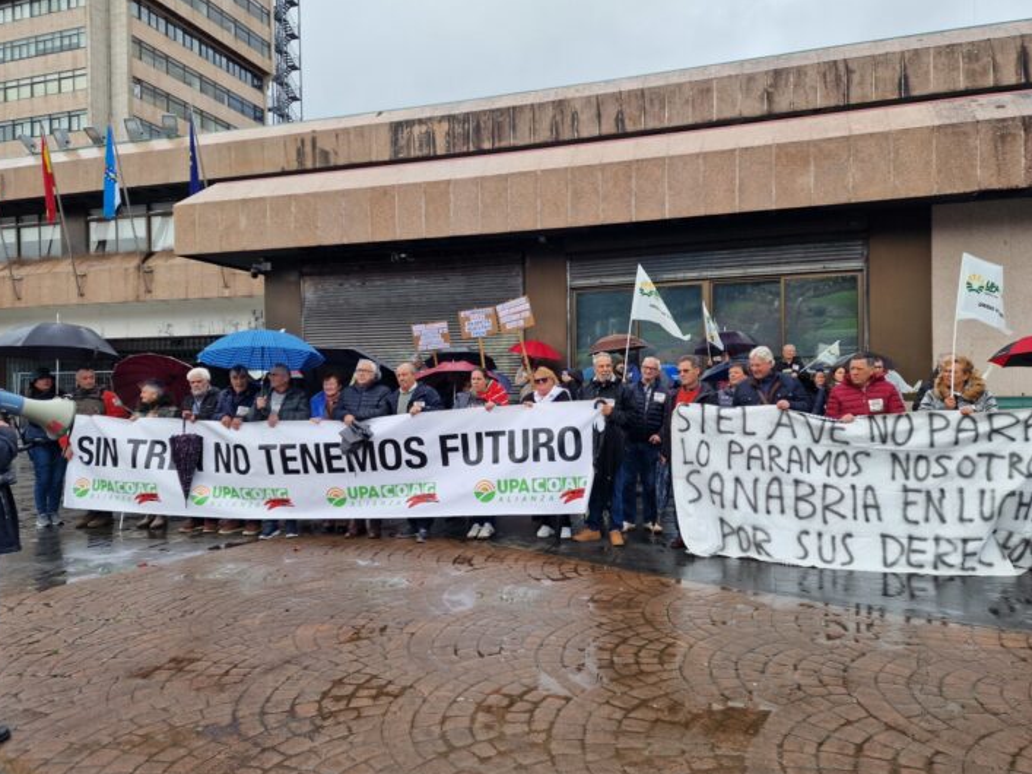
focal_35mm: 25
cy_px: 391
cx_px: 520
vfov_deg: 54.9
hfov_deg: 69.4
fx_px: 745
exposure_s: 1/218
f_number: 1.8
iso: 50
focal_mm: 6.4
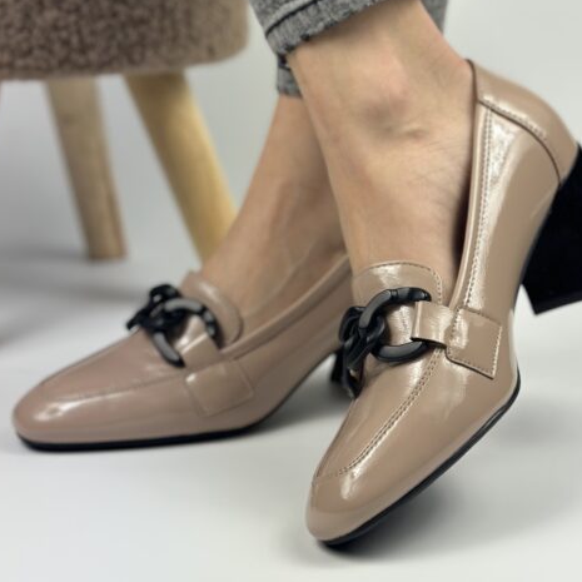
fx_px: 1389
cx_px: 324
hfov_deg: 23.7
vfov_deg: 23.4
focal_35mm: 73
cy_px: 146
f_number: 1.78
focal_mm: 6.86
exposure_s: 1/1133
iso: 80
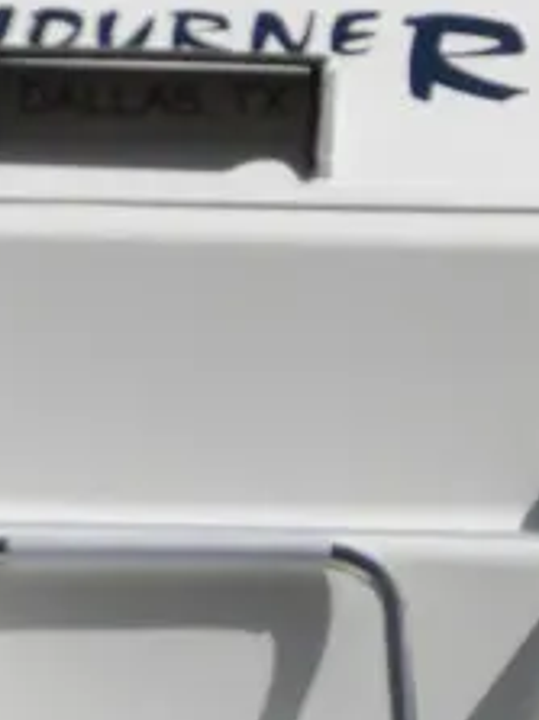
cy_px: 371
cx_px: 297
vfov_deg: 3.9
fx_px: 10640
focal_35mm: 512
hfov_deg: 2.9
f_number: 5.1
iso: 80
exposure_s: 1/1000
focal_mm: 28.9
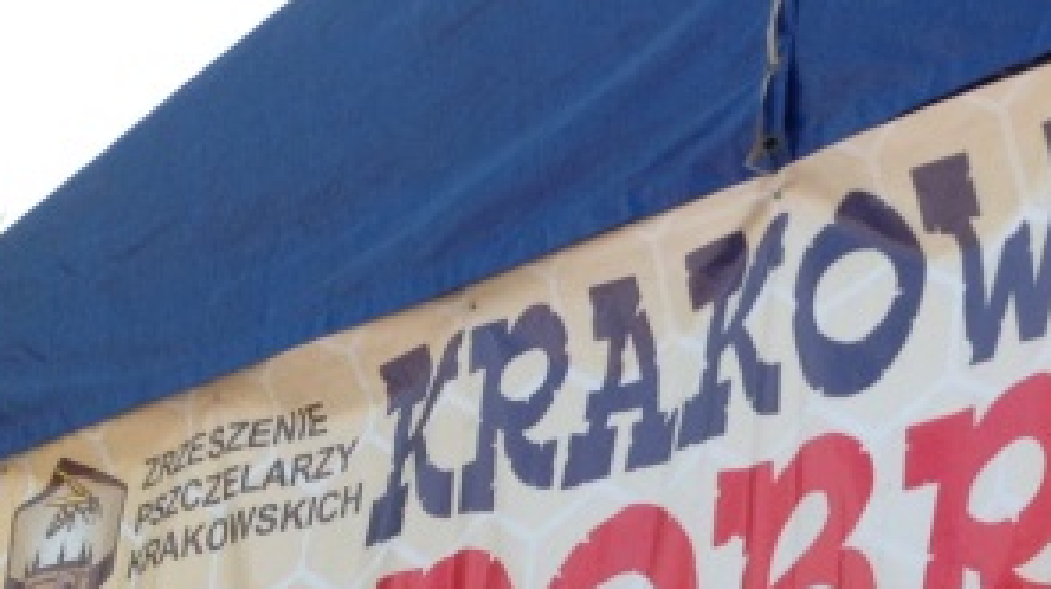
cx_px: 1140
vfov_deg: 11.3
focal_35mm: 103
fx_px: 2868
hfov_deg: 19.9
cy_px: 830
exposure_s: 1/512
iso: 50
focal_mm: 4.28
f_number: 2.4
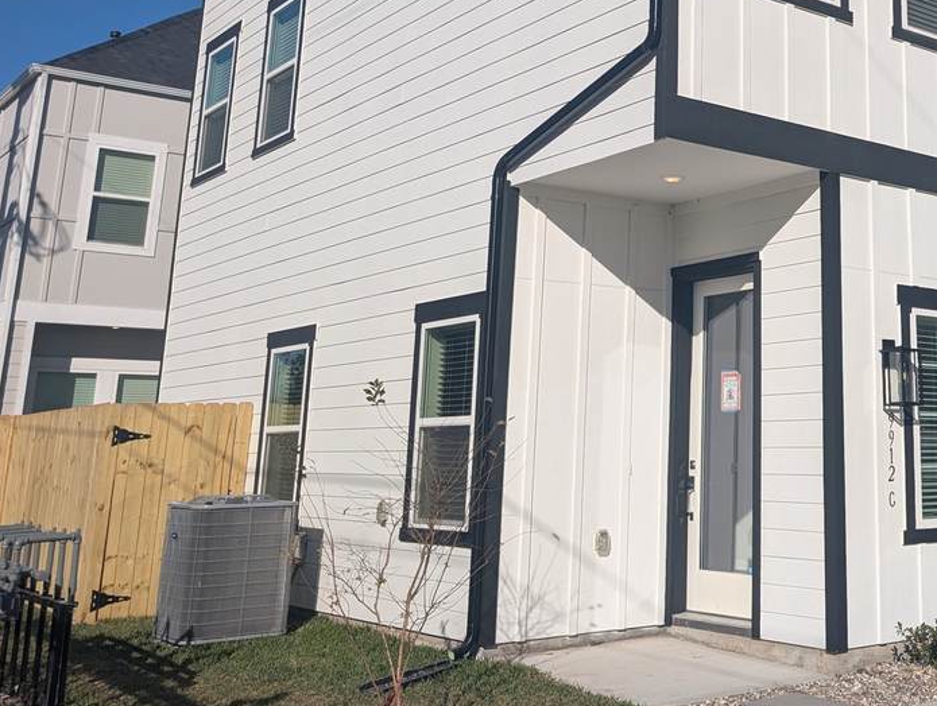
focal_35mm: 44
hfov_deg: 40.6
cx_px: 783
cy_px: 135
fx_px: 1193
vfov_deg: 32.0
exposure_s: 1/2890
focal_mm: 6.9
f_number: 1.68
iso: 32
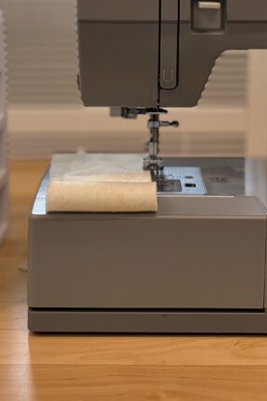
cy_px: 78
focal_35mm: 64
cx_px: 142
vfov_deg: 30.6
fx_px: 713
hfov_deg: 21.2
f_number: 1.6
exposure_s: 1/197
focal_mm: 5.96
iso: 125
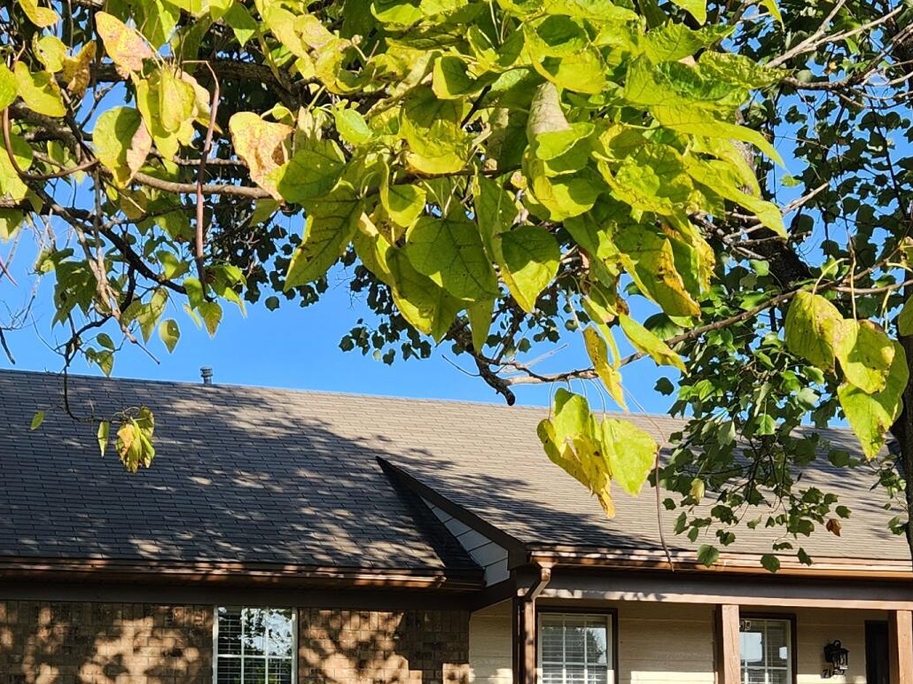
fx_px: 1767
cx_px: 471
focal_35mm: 67
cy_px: 635
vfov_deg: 21.4
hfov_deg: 29.0
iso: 20
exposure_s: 1/701
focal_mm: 5.4
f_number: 1.8
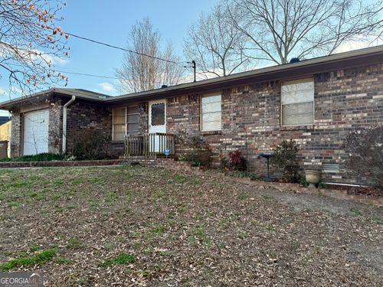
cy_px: 144
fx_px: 266
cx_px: 192
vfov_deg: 56.8
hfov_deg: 71.6
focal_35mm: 24
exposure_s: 1/1005
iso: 100
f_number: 1.78
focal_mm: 6.76
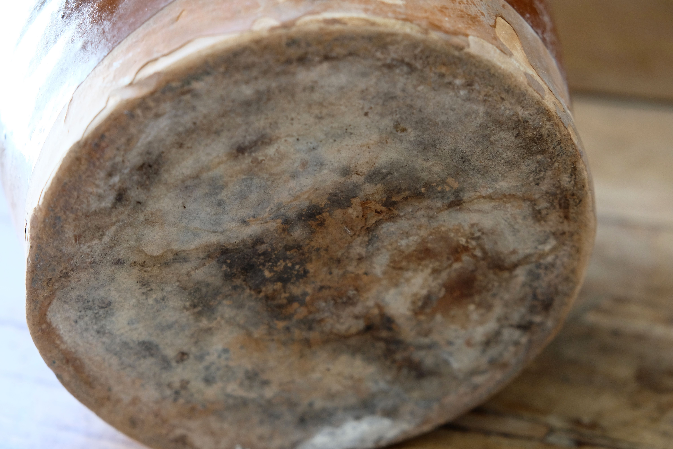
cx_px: 336
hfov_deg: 33.9
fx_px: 1103
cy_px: 224
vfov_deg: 23.0
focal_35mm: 59
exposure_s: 1/30
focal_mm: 39
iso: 800
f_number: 4
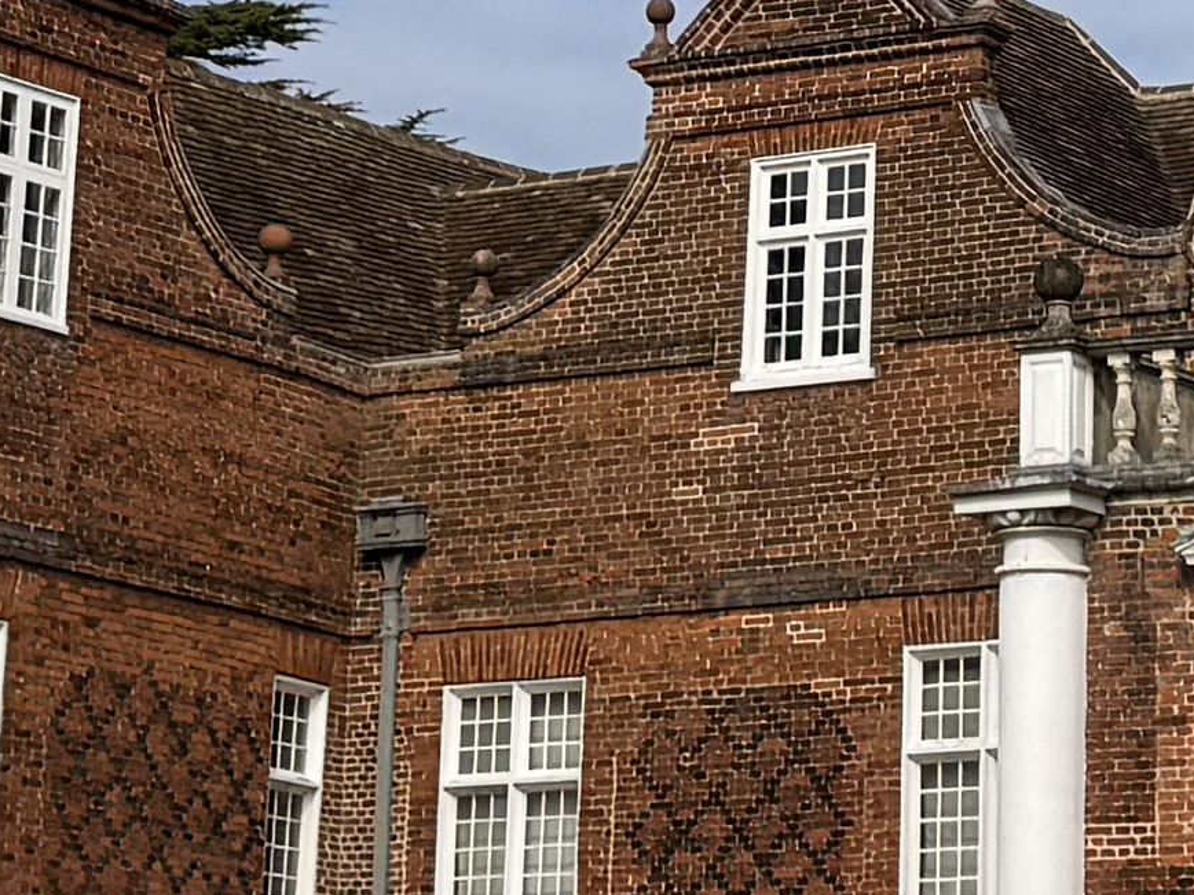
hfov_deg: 12.4
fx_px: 5450
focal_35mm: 158
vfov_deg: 9.3
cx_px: 962
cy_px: -102
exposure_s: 1/5814
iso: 80
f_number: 1.78
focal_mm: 6.76
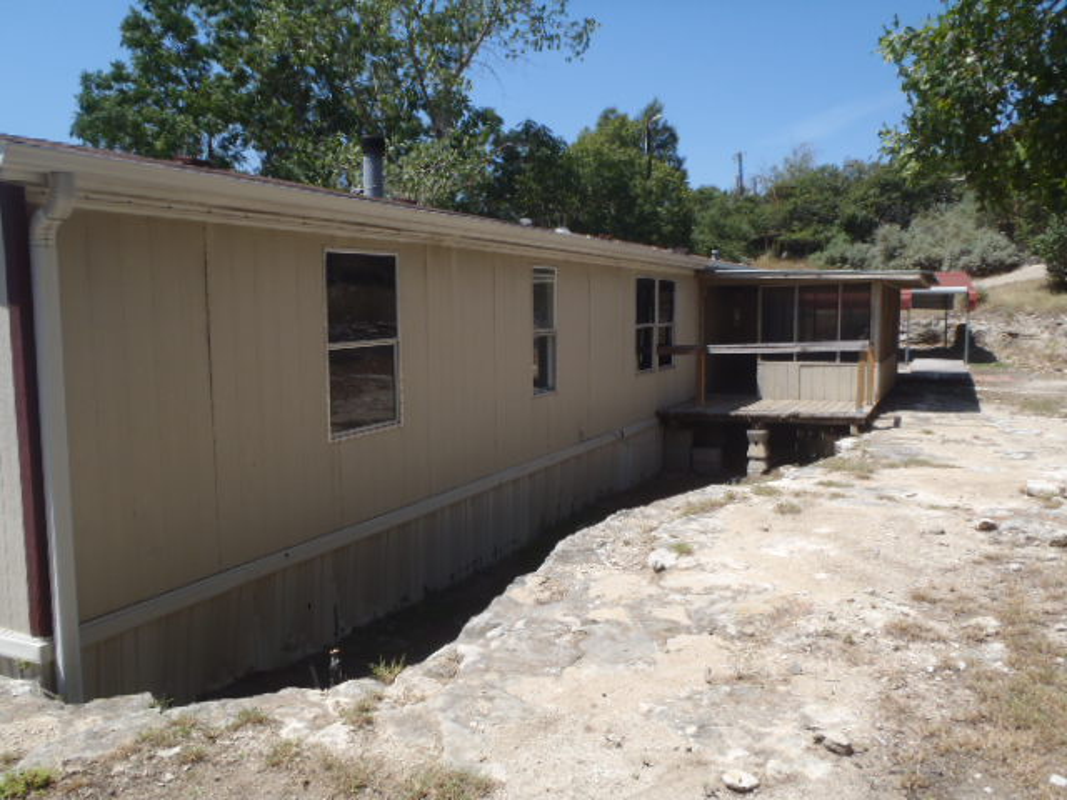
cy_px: 400
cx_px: 534
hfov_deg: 63.4
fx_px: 863
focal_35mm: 28
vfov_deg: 49.7
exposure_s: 1/640
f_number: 3.9
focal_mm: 5
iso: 80
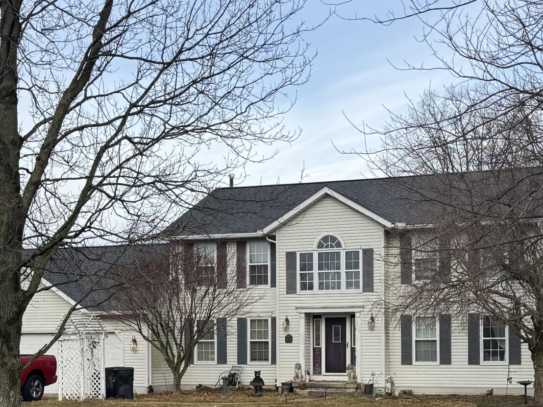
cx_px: 320
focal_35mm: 65
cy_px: 341
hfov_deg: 29.8
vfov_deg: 22.2
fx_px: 1020
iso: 80
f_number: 1.78
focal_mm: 6.76
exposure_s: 1/1524
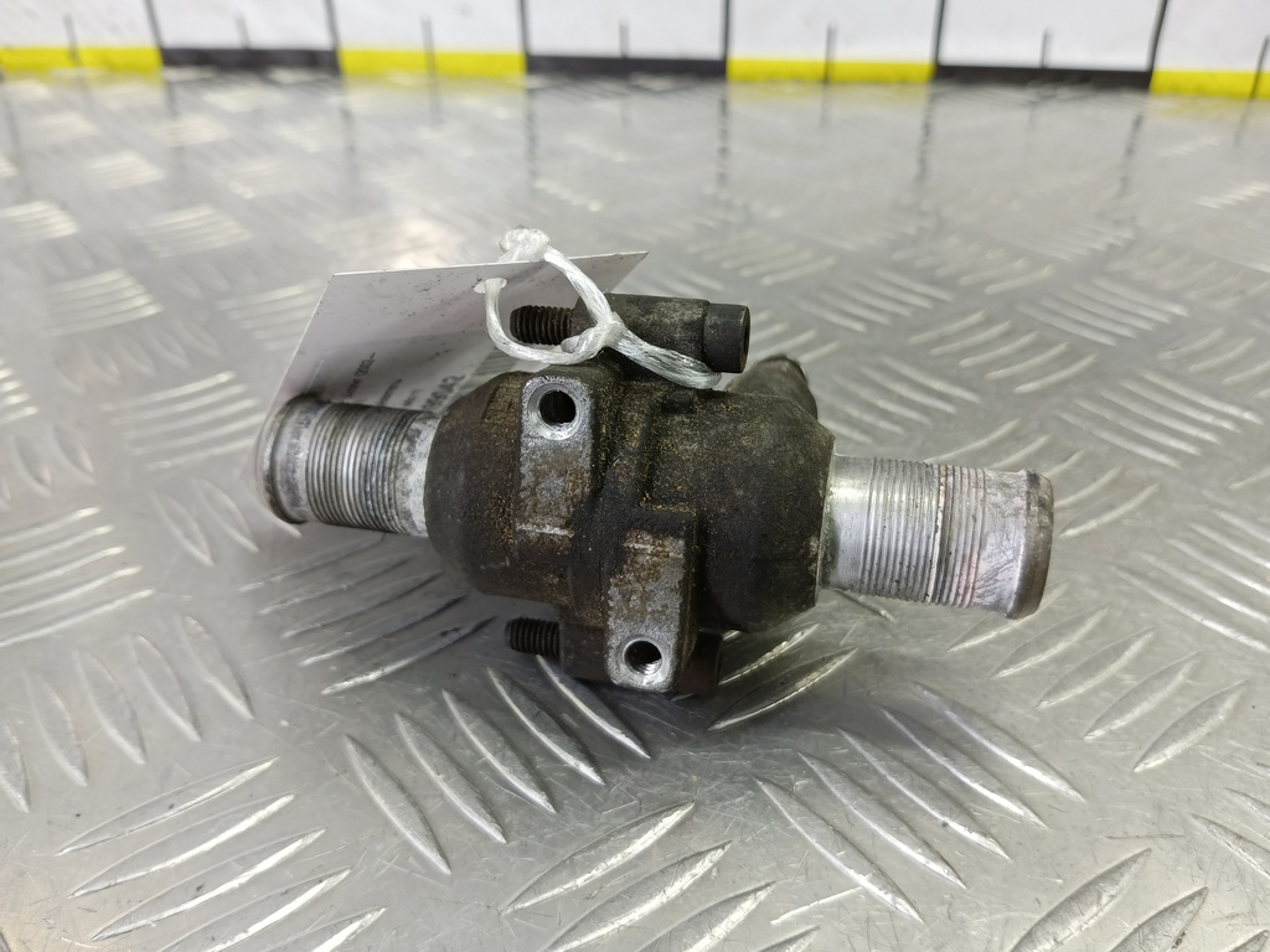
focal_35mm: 23
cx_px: 635
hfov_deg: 73.9
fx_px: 844
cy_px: 476
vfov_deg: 58.9
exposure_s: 1/50
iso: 189
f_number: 1.6
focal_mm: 4.11
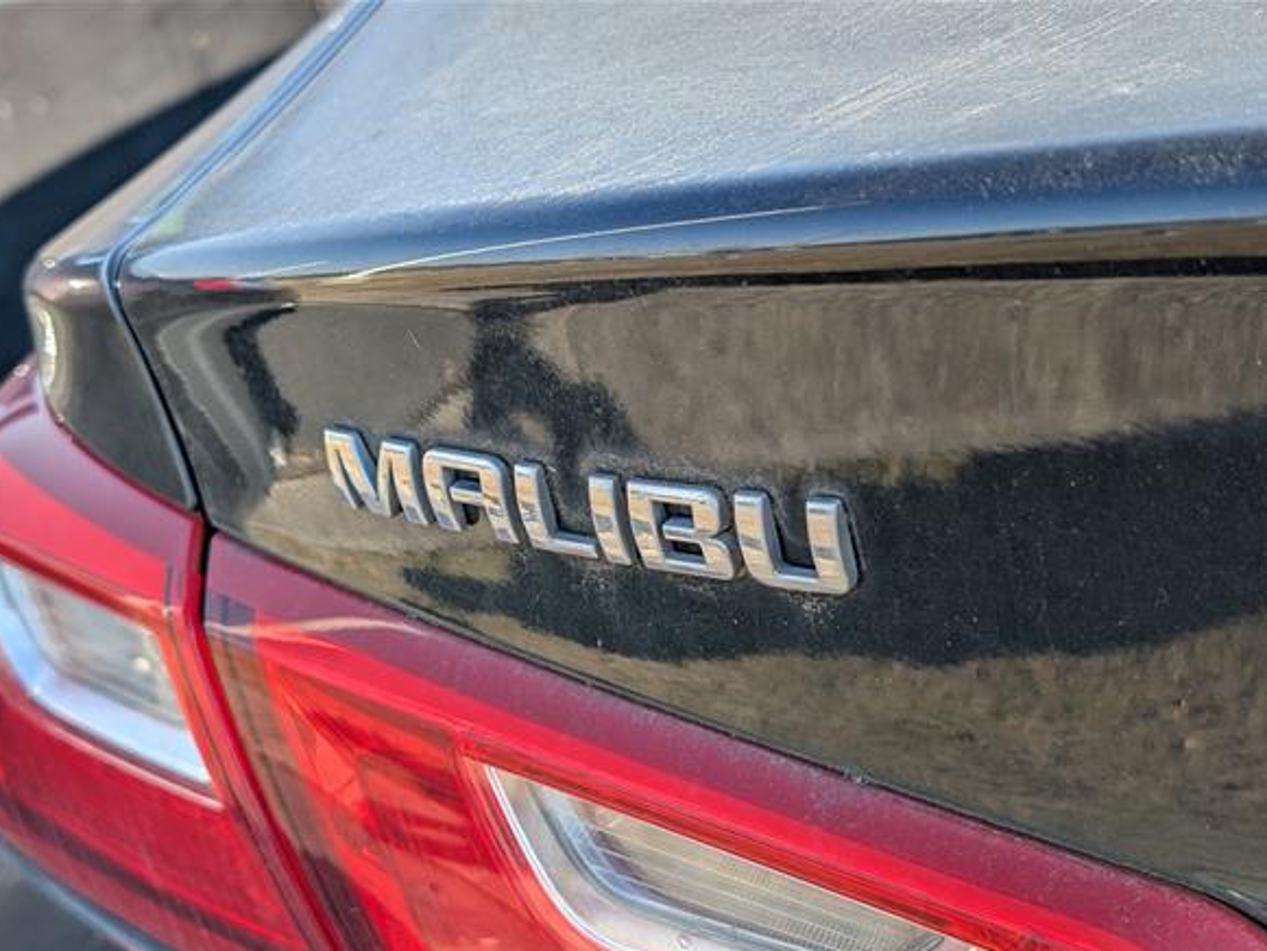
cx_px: 613
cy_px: 521
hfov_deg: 35.5
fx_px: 1977
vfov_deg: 27.0
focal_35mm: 54
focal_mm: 6.9
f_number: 1.68
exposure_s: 1/263
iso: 28
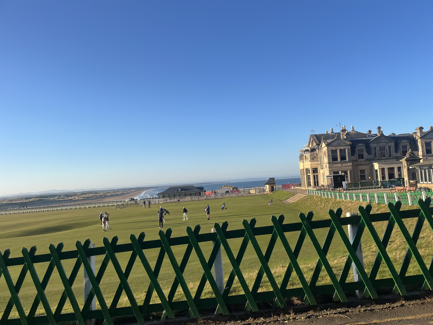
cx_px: 216
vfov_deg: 53.1
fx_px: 325
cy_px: 162
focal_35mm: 26
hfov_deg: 67.3
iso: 50
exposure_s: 1/2410
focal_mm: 5.1
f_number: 1.6
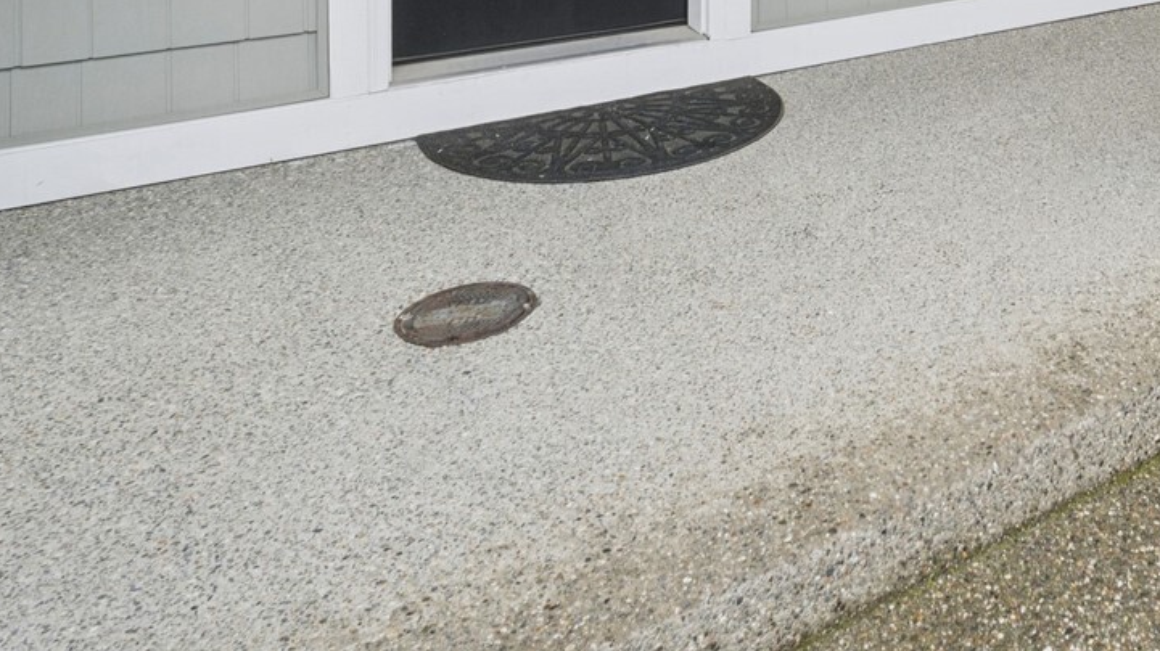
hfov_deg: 48.8
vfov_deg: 26.2
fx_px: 1138
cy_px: -239
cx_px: 1026
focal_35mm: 37
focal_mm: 10
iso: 250
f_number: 9
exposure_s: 1/40
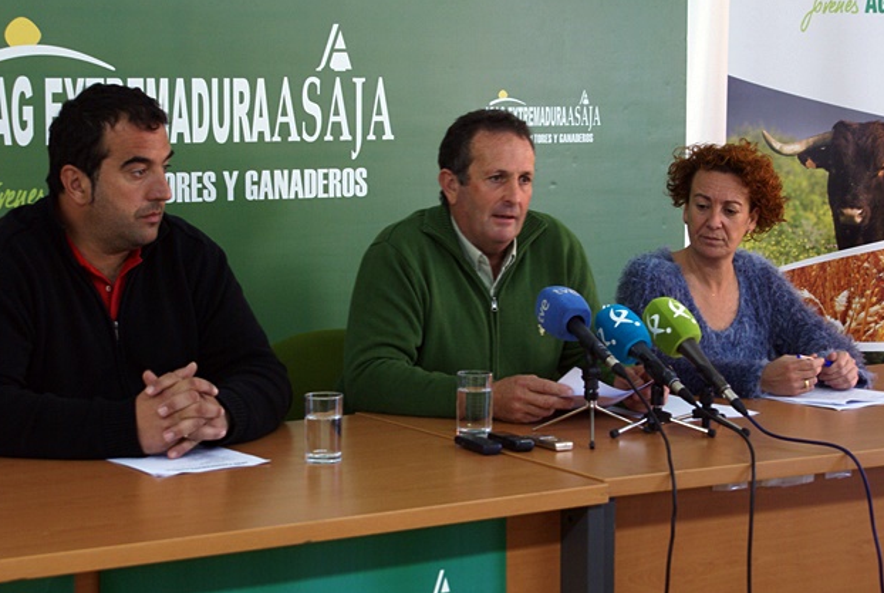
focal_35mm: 88
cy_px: 285
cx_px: 408
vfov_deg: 15.6
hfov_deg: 23.1
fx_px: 2164
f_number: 5.6
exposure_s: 1/15
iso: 400
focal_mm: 50
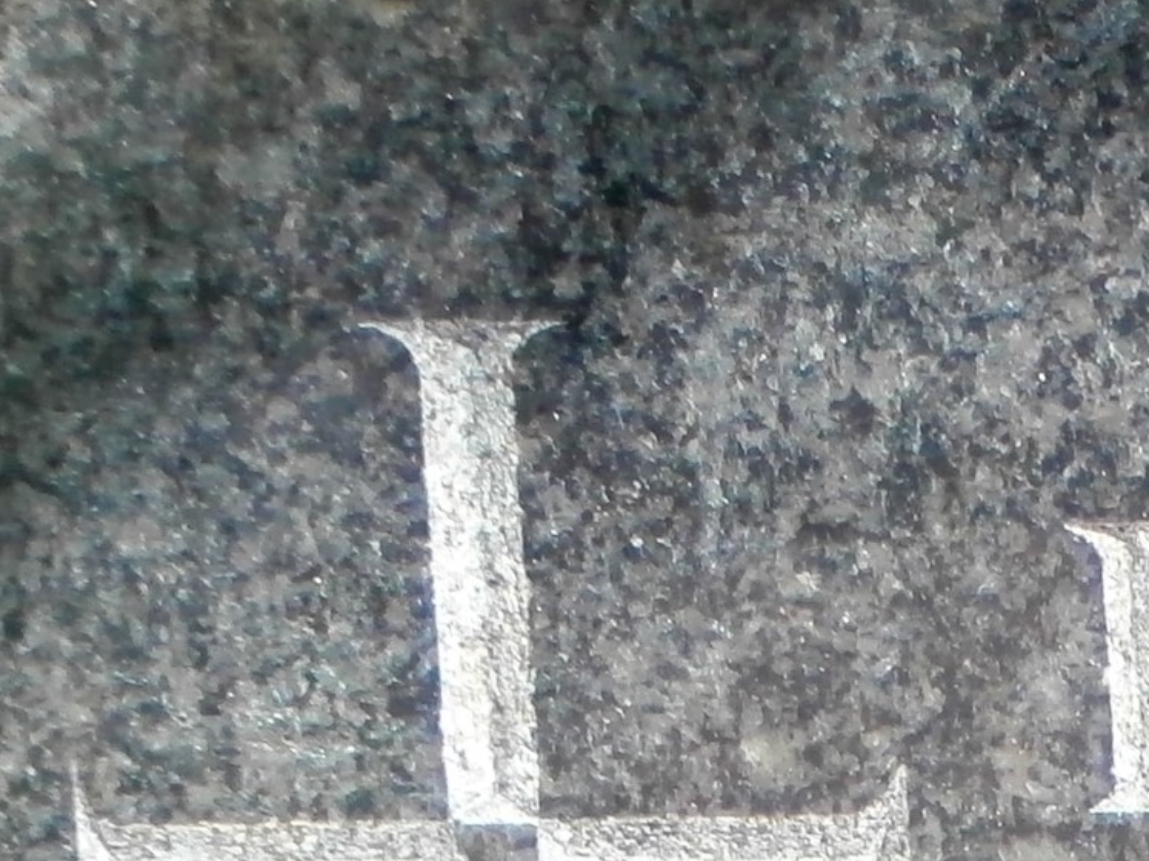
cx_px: 2203
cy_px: 1299
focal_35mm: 441
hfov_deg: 4.4
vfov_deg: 3.4
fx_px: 14636
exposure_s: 1/125
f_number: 5.4
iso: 160
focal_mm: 19.54
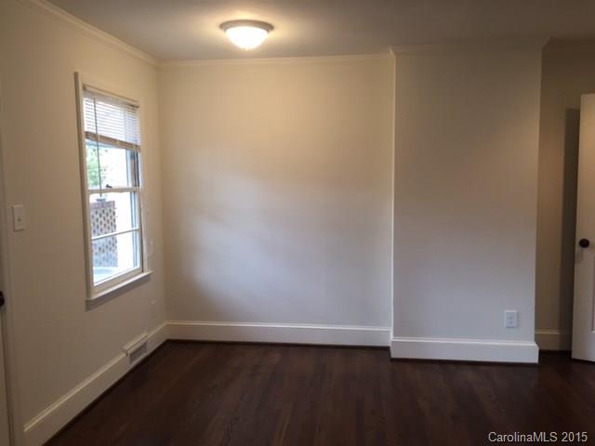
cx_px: 298
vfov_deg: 48.2
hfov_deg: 61.7
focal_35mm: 29
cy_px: 223
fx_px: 498
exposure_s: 1/30
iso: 80
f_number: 2.2
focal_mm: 4.15
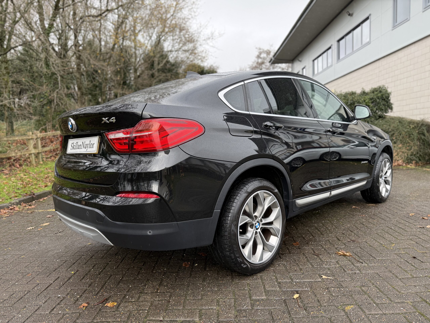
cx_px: 215
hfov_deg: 71.6
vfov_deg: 56.8
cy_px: 162
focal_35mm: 24
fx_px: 298
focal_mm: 6.76
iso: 100
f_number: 1.78
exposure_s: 1/391
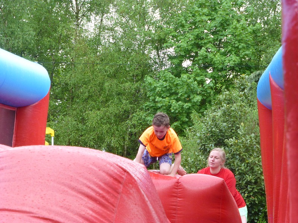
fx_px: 1248
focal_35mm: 145
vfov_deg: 10.2
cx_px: 149
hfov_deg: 13.6
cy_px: 112
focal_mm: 25.9
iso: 250
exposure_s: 1/80
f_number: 5.4
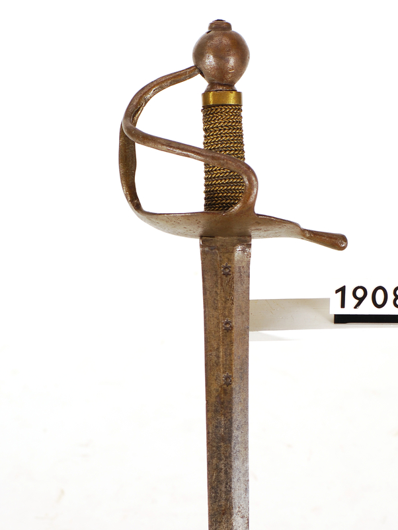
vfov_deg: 13.0
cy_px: 380
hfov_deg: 9.8
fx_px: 2315
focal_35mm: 151
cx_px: 230
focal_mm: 70
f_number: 6.3
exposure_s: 1/60
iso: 100
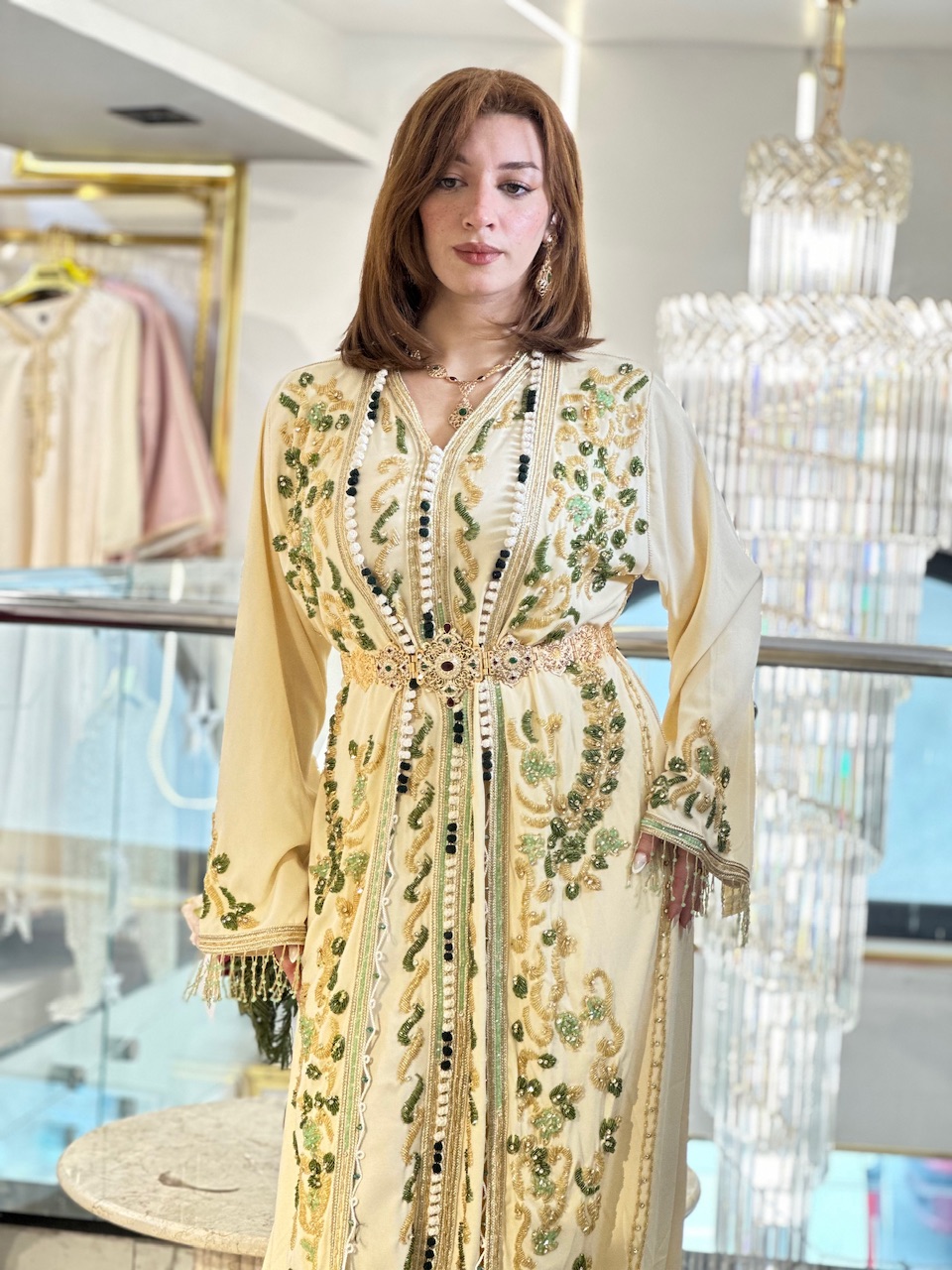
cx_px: 476
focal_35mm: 77
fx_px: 2824
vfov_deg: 25.3
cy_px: 635
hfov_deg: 19.1
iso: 125
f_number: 2.8
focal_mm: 9
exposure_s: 1/100
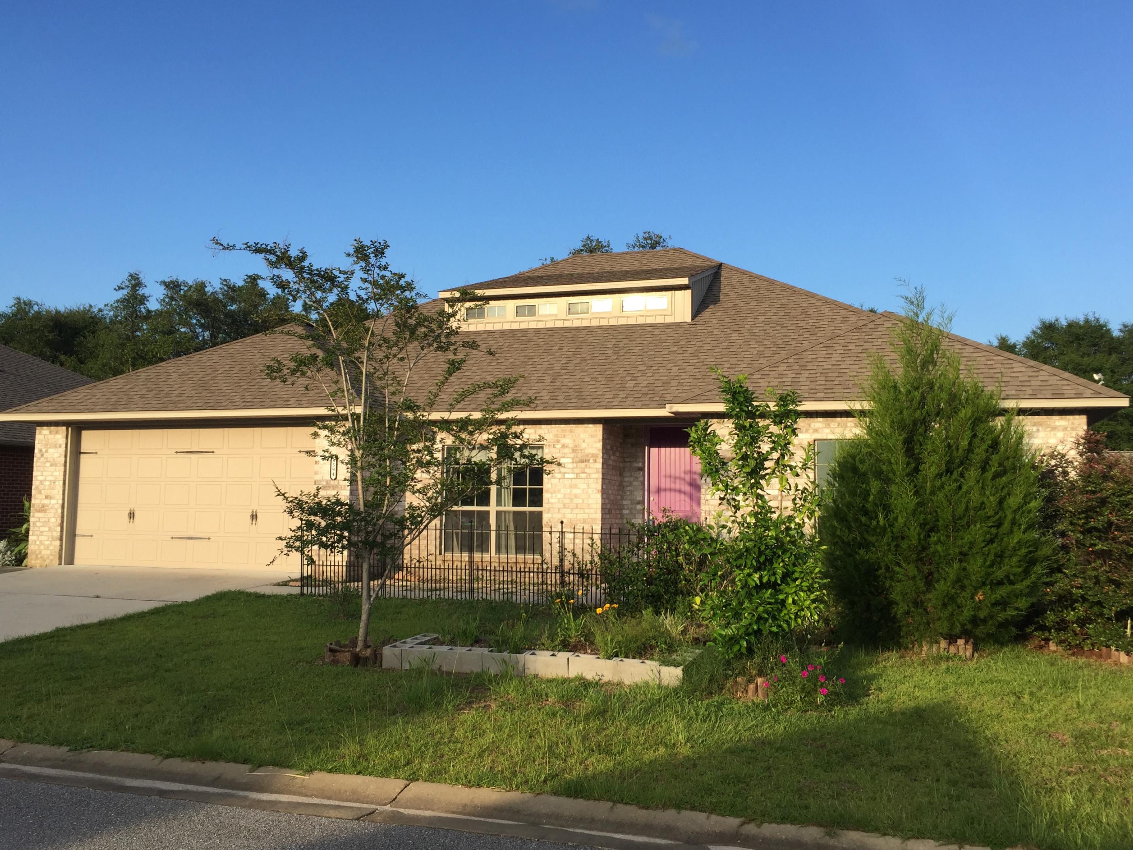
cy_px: 416
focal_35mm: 31
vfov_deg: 45.4
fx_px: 1015
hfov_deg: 58.3
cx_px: 567
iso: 32
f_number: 2.2
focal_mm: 4.15
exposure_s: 1/842
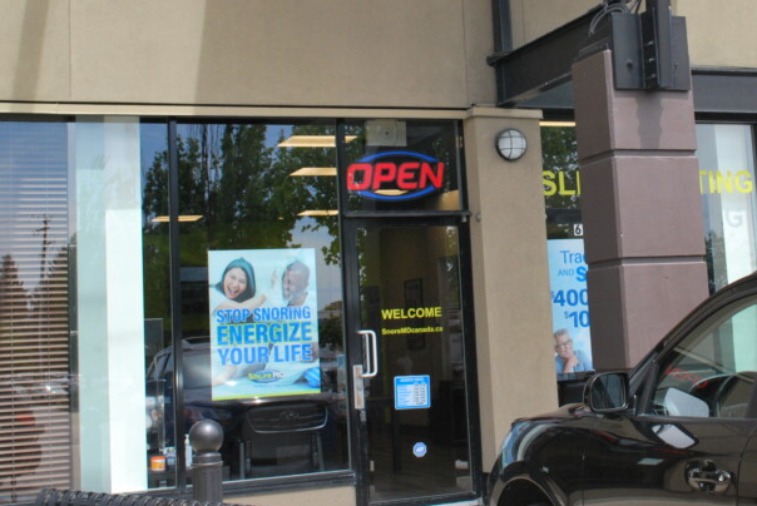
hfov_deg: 32.4
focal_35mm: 61
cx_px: 538
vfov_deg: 22.1
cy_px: 127
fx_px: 1284
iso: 400
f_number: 9
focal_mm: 24
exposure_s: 1/320
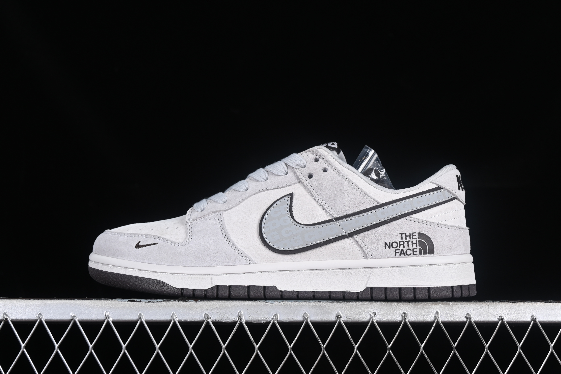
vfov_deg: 18.2
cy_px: 187
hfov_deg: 27.0
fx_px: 1169
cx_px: 280
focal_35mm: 75
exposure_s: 1/80
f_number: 8
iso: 160
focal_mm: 50
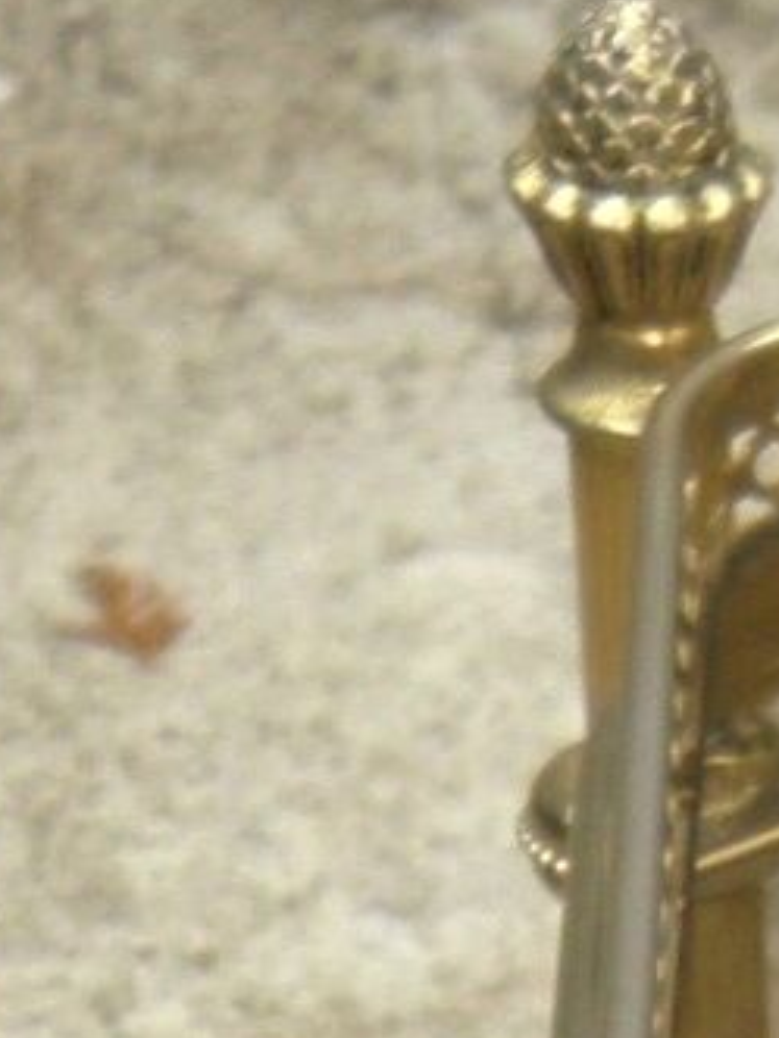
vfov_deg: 4.9
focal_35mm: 386
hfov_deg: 3.7
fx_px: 11582
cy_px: 3280
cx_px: 2409
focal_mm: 9.1
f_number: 4
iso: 100
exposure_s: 1/50
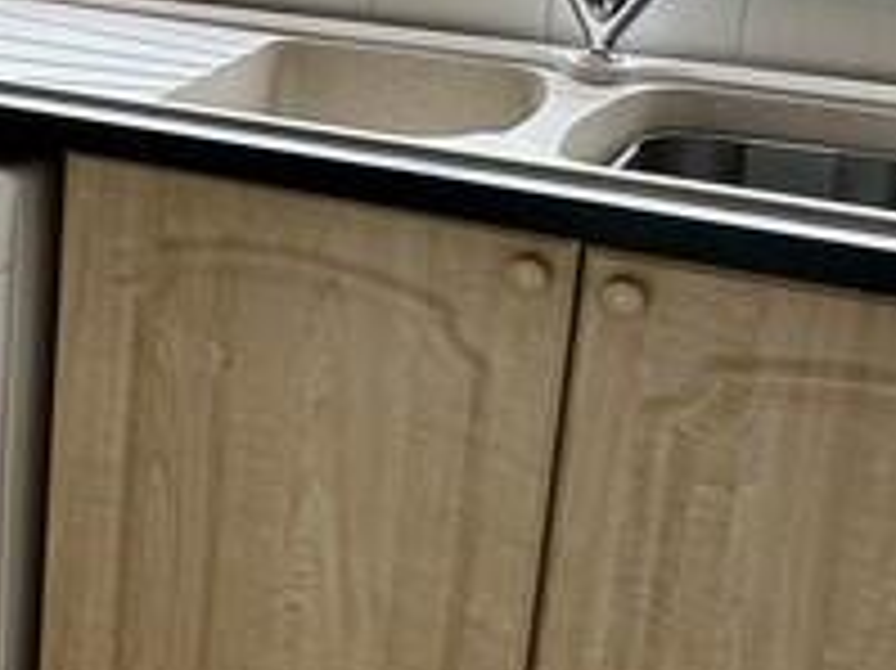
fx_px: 1863
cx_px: -365
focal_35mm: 72
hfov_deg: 23.0
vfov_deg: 20.2
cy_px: 126
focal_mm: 2.22
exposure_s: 1/99
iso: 50
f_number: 2.2
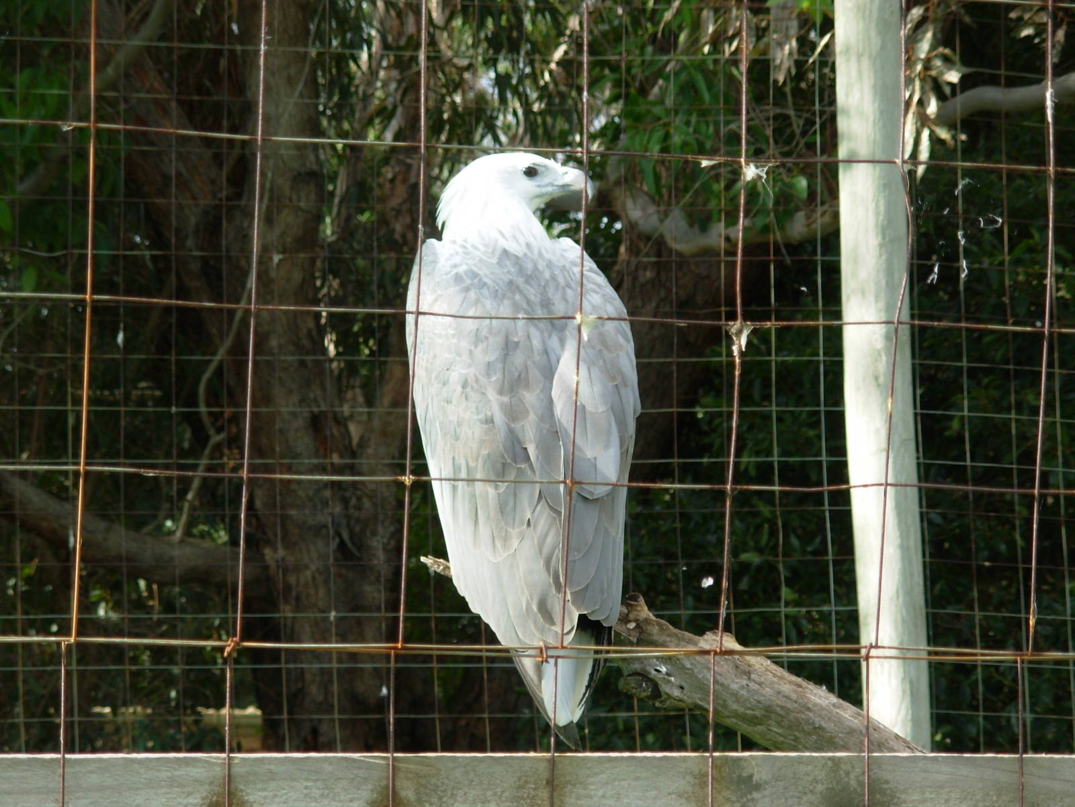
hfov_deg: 12.9
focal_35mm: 153
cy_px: 404
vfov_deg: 9.7
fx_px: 4751
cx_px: 538
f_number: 4.7
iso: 50
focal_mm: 25.3
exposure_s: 1/132
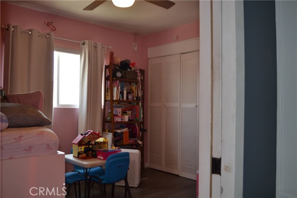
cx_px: 148
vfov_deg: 43.6
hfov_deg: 61.9
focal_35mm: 30
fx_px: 248
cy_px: 99
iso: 400
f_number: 4
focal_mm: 20
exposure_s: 1/60
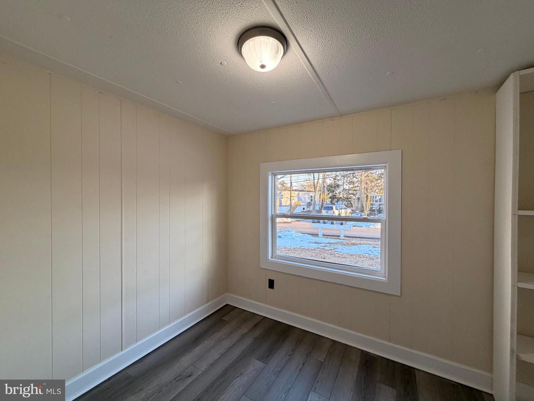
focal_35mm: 14
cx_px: 267
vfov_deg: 85.7
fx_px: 216
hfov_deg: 102.1
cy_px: 200
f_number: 2.2
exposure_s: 1/120
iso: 160
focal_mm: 2.22
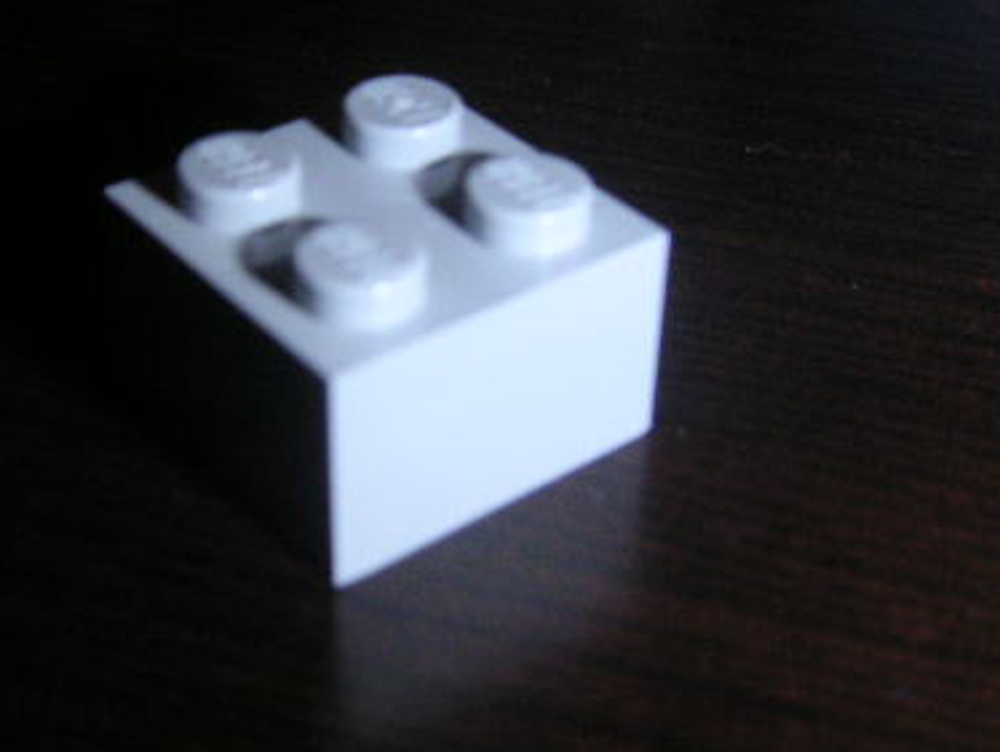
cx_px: 382
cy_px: 313
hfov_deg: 29.7
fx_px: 1879
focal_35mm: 65
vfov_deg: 22.6
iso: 160
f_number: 6.7
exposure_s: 1/45
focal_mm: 6
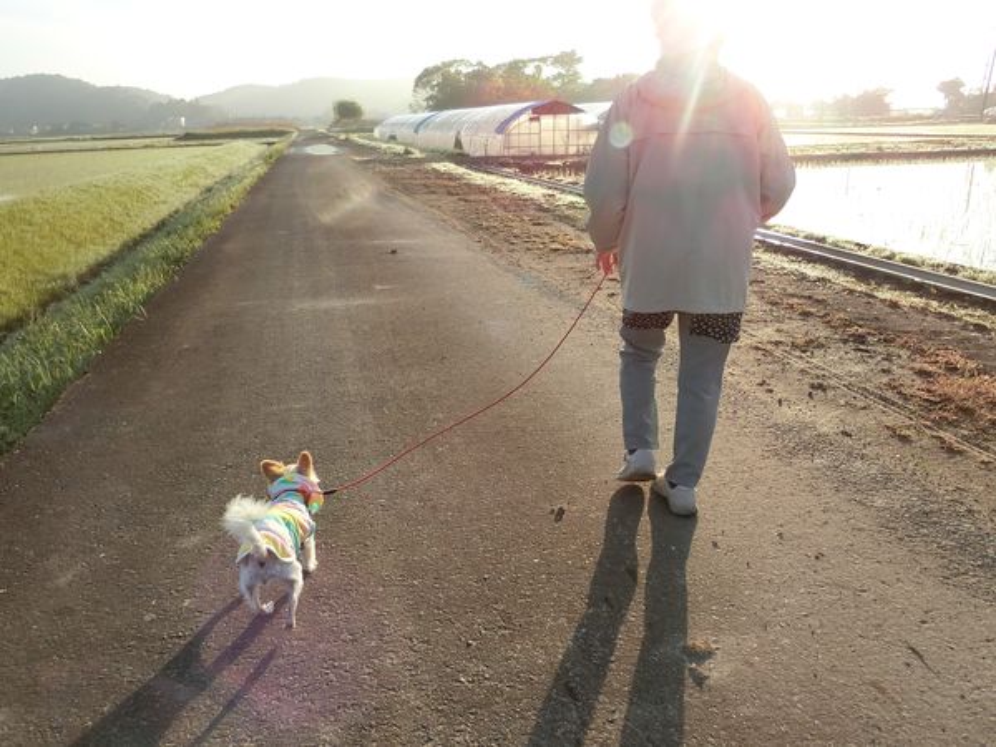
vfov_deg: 54.9
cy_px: 374
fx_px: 719
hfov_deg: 69.4
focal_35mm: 25
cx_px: 498
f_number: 3.5
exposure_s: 1/1000
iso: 160
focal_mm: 4.5
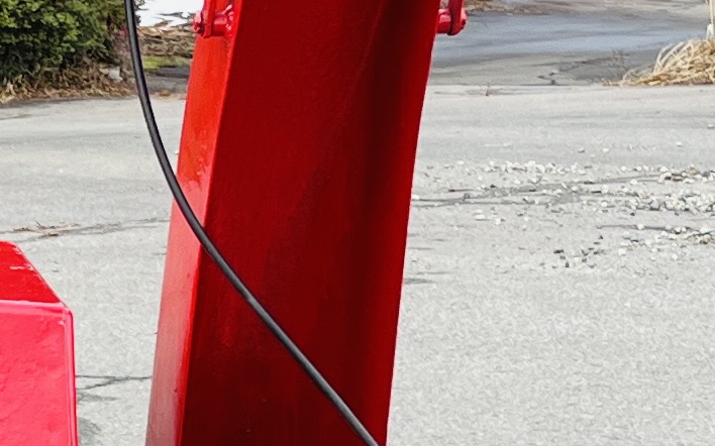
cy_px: 616
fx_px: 3058
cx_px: -352
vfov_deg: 8.2
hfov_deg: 12.7
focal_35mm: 157
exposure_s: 1/544
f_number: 1.6
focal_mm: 5.1
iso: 50
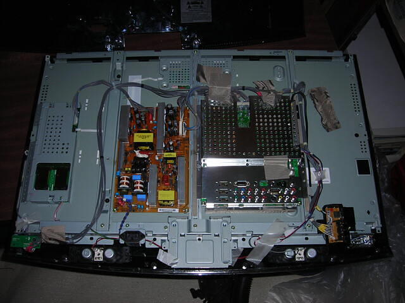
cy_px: 152
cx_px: 202
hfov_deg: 49.0
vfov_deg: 37.7
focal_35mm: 38
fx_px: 445
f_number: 3.2
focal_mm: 6.3
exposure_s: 1/60.1
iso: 50
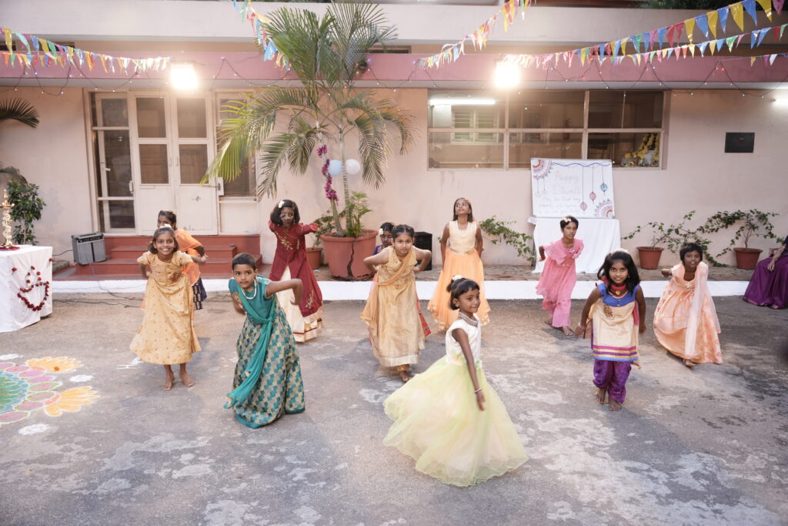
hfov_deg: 61.8
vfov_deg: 43.5
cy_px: 263
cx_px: 394
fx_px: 659
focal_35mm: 30
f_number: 2.8
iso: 500
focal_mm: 30.1
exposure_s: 1/100
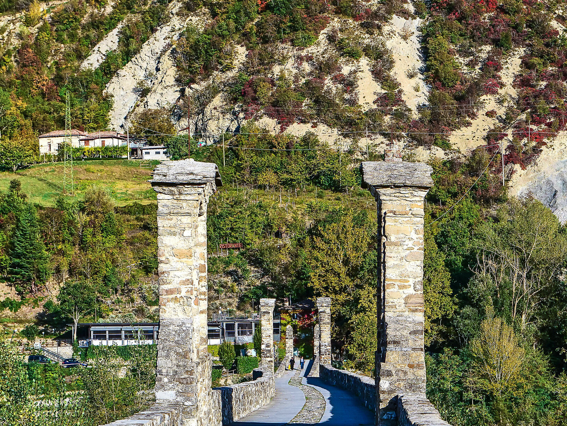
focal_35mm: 113
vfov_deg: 13.1
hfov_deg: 17.4
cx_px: 339
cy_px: 233
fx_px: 1851
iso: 200
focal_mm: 38
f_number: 8
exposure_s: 1/640
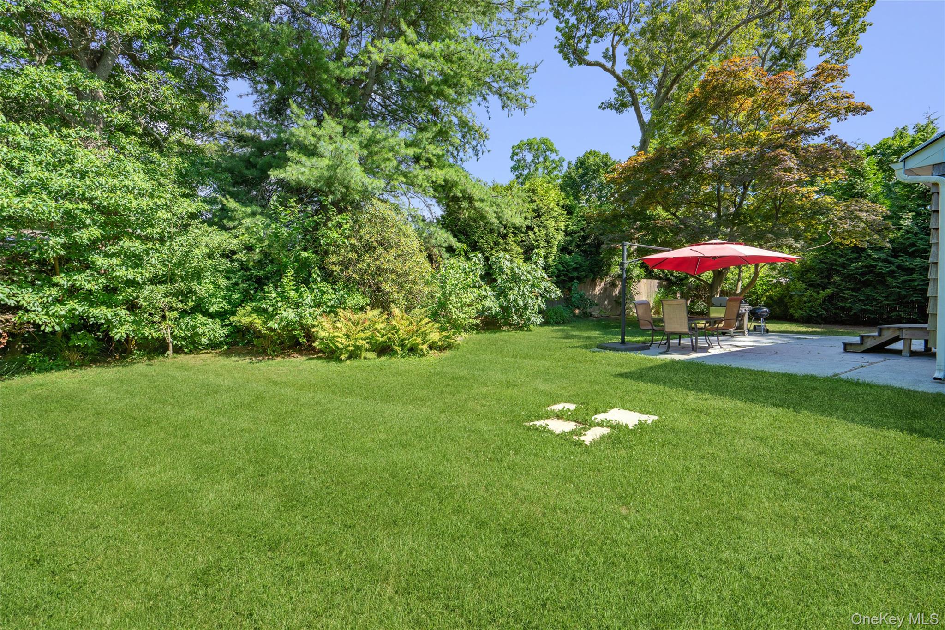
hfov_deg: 96.7
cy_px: 315
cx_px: 472
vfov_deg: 73.7
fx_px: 420
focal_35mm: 16
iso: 100
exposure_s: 1/200
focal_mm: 16
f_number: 5.6
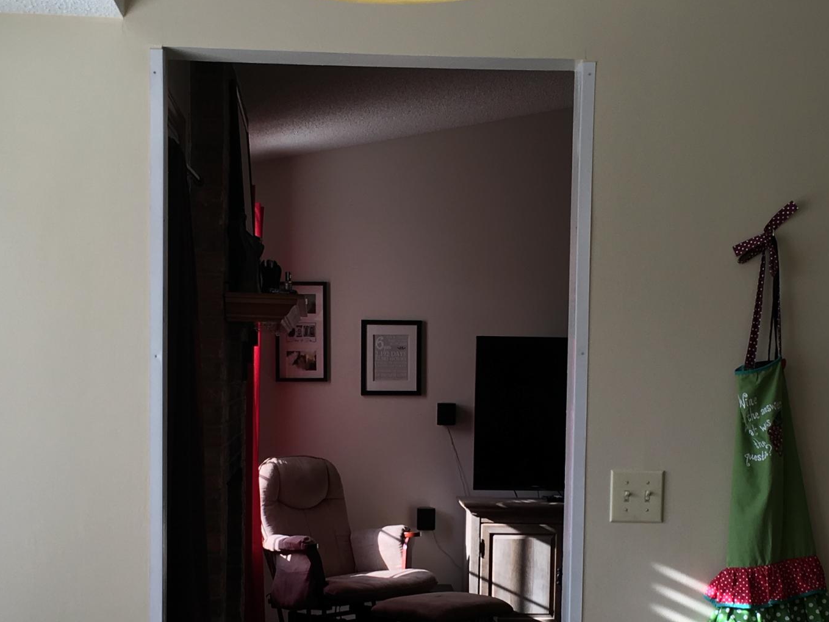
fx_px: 1533
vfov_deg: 22.6
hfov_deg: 30.3
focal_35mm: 64
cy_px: 508
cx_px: 414
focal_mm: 4.15
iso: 25
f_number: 2.2
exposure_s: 1/185
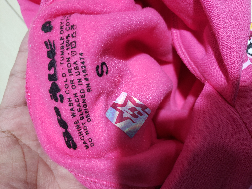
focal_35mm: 26
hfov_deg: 67.3
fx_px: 189
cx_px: 126
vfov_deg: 53.1
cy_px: 94
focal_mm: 4.3
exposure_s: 1/50
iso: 64
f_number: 1.5
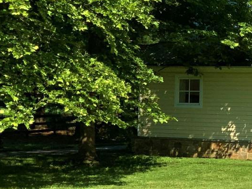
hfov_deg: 15.4
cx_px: 438
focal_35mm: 112
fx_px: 816
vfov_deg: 13.2
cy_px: 159
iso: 16
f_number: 1.8
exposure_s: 1/1984
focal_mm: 3
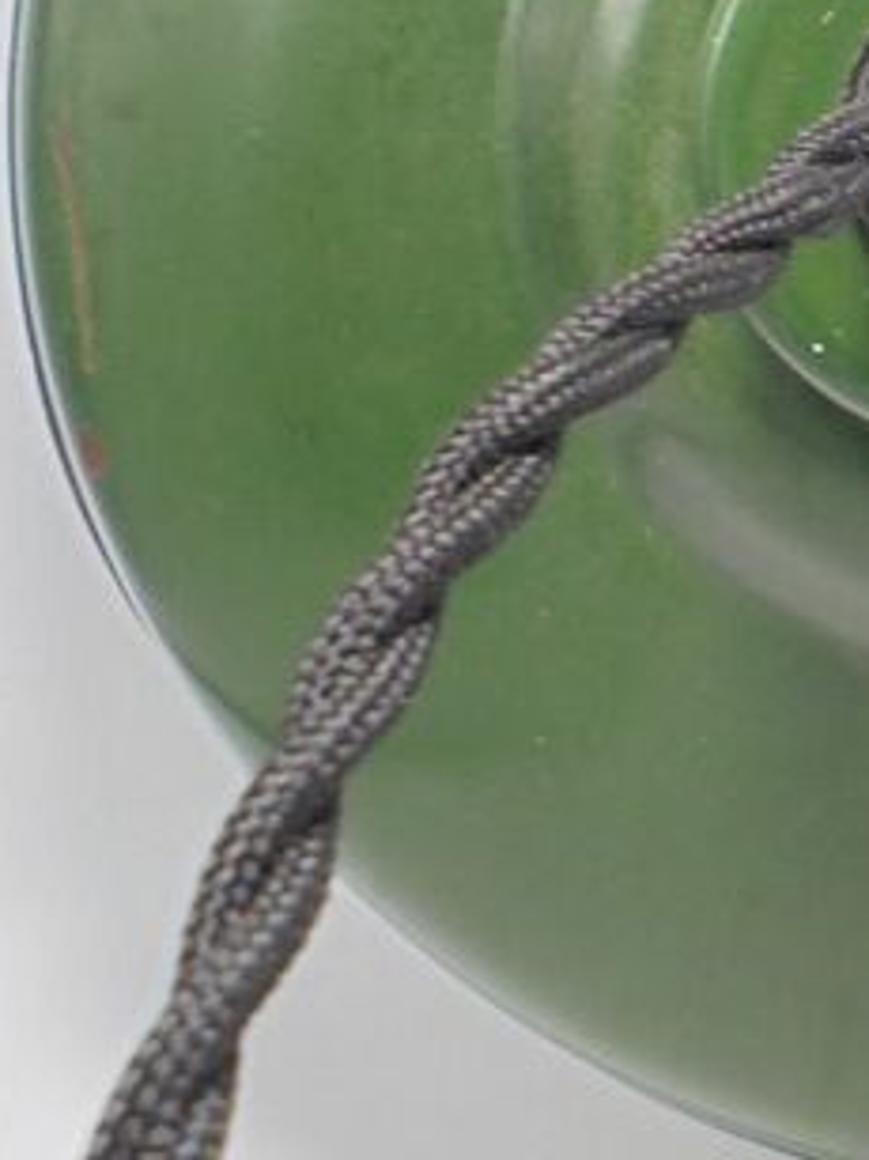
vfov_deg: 22.4
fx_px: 2847
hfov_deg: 16.3
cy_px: 79
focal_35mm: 85
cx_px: 1166
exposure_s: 1/30
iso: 100
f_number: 3.7
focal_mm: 5.3
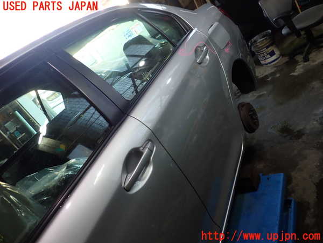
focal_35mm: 30
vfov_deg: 46.8
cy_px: 122
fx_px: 280
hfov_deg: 60.0
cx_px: 162
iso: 160
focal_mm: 5.4
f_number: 2.3
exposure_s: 1/60
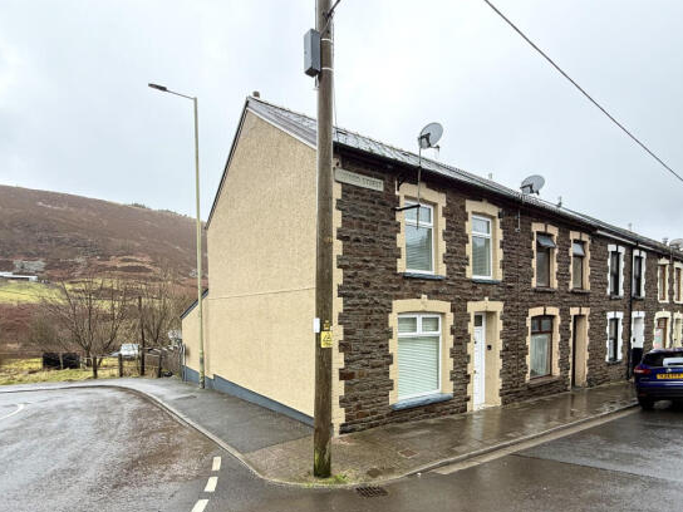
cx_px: 343
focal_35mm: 15
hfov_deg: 98.2
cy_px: 252
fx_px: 296
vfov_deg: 81.7
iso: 64
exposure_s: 1/141
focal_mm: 2.22
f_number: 2.2
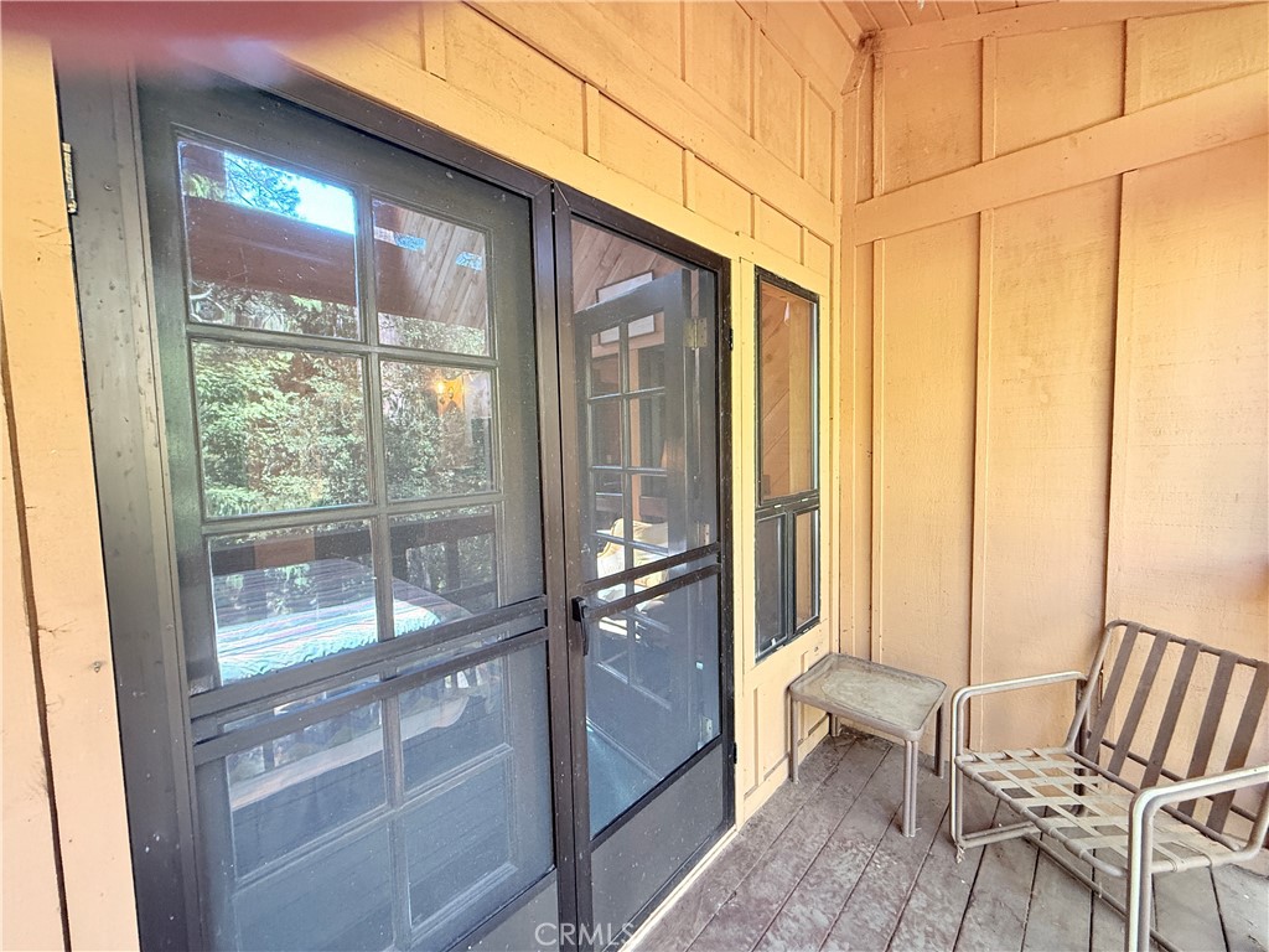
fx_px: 513
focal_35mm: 14
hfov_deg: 102.1
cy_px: 476
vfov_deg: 85.7
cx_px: 634
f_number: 2.2
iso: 320
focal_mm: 2.22
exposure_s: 1/60
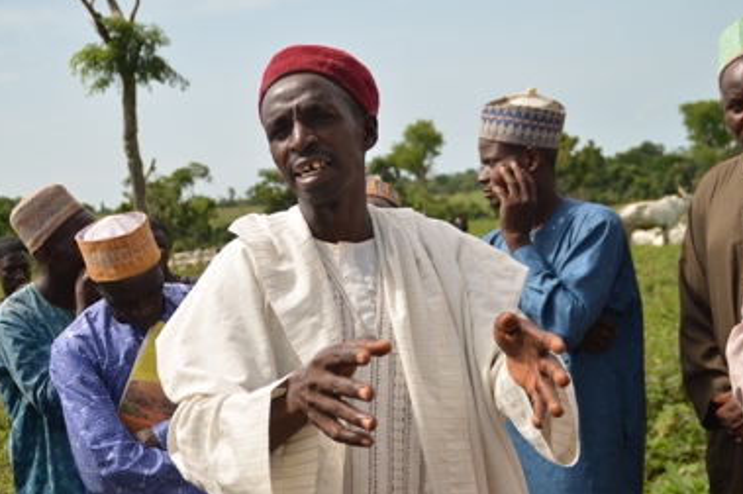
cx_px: 364
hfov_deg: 37.5
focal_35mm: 53
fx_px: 1093
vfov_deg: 25.4
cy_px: 289
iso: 100
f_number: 4.5
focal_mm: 28
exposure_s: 1/800
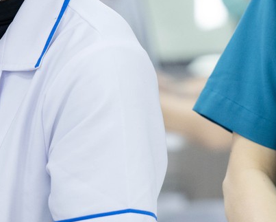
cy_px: 70
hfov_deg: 4.0
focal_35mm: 484
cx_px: 110
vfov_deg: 3.2
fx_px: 3956
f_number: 3.2
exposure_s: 1/250
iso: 1600
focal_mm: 104
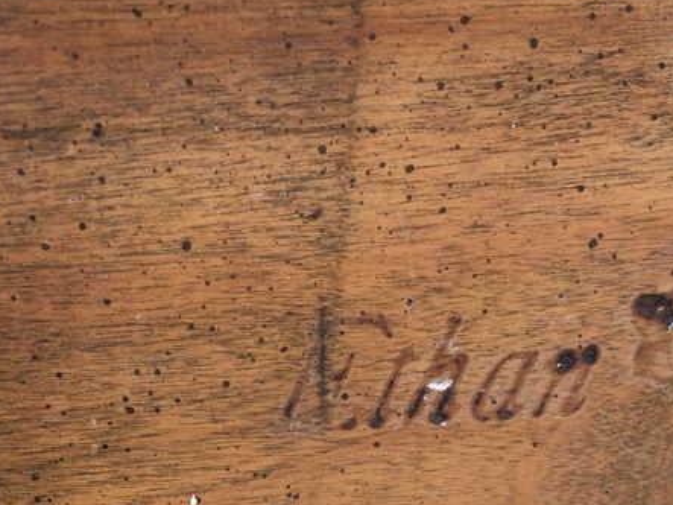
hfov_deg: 31.2
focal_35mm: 61
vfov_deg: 23.8
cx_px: 500
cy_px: 373
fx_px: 1186
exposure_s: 1/360
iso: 32
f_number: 2.2
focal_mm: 4.12
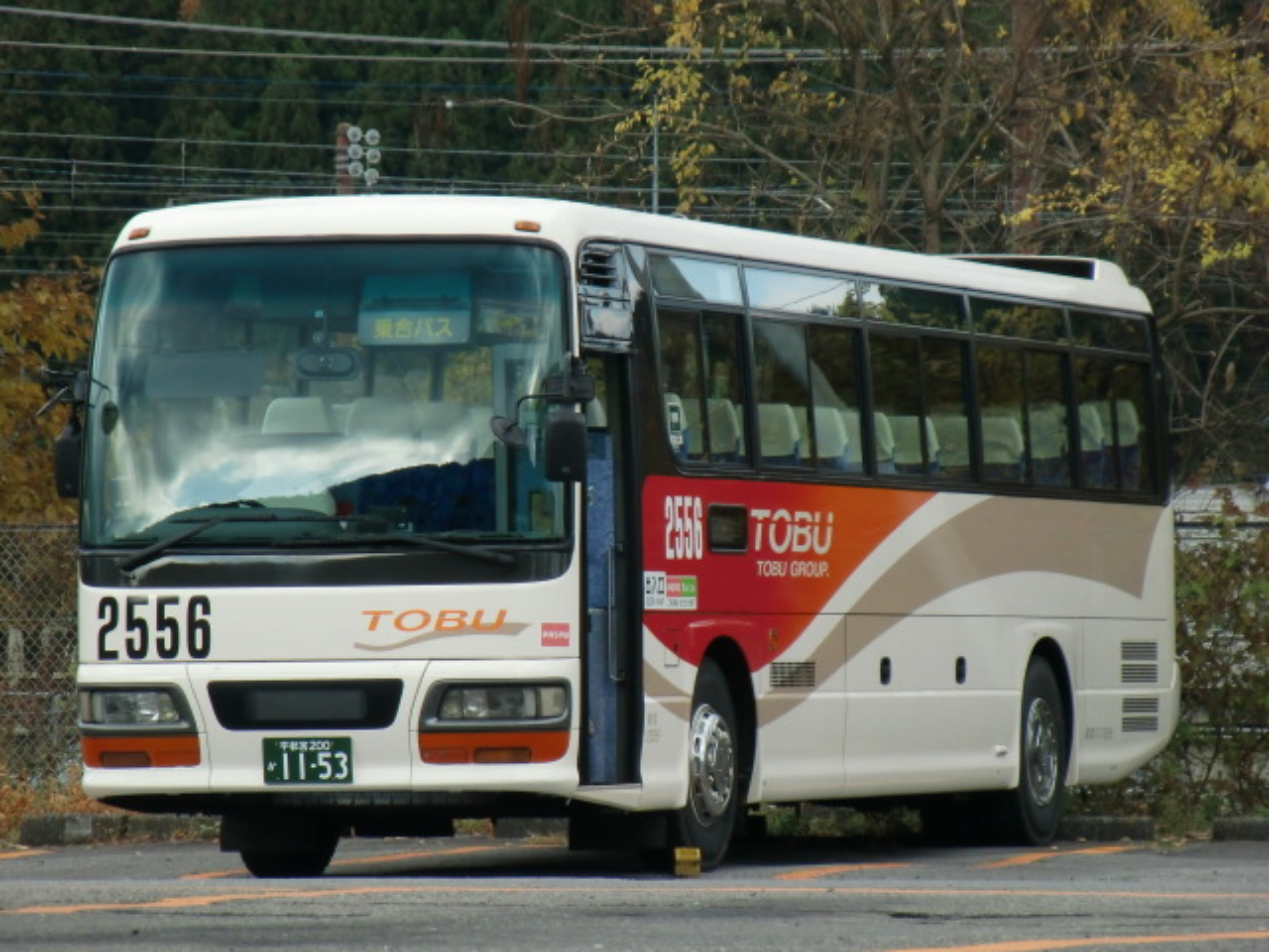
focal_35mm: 240
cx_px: 634
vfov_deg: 6.2
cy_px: 476
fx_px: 8798
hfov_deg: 8.2
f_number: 5.8
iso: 160
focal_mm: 43
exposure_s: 1/250
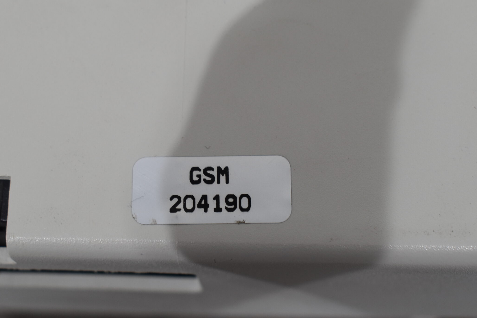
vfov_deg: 20.3
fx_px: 888
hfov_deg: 30.1
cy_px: 190
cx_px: 219
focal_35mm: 67
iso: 400
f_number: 7.1
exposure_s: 1/60
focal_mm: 36
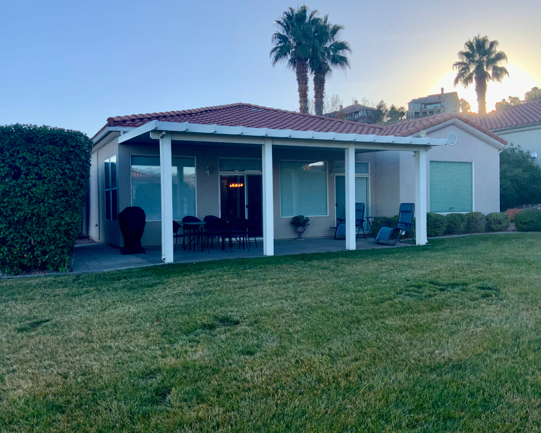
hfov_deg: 57.2
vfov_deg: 47.1
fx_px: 496
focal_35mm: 31
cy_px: 214
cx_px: 278
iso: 16
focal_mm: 3
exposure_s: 1/816
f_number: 1.8
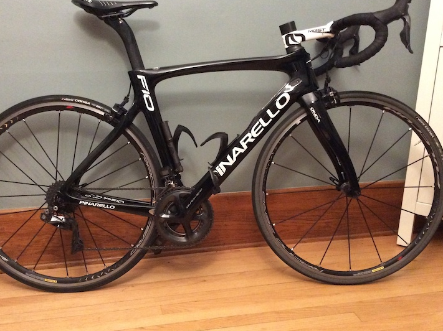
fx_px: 460
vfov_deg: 39.6
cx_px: 199
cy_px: 170
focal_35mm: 36
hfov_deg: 51.3
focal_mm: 3.3
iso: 500
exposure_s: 1/15
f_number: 2.4
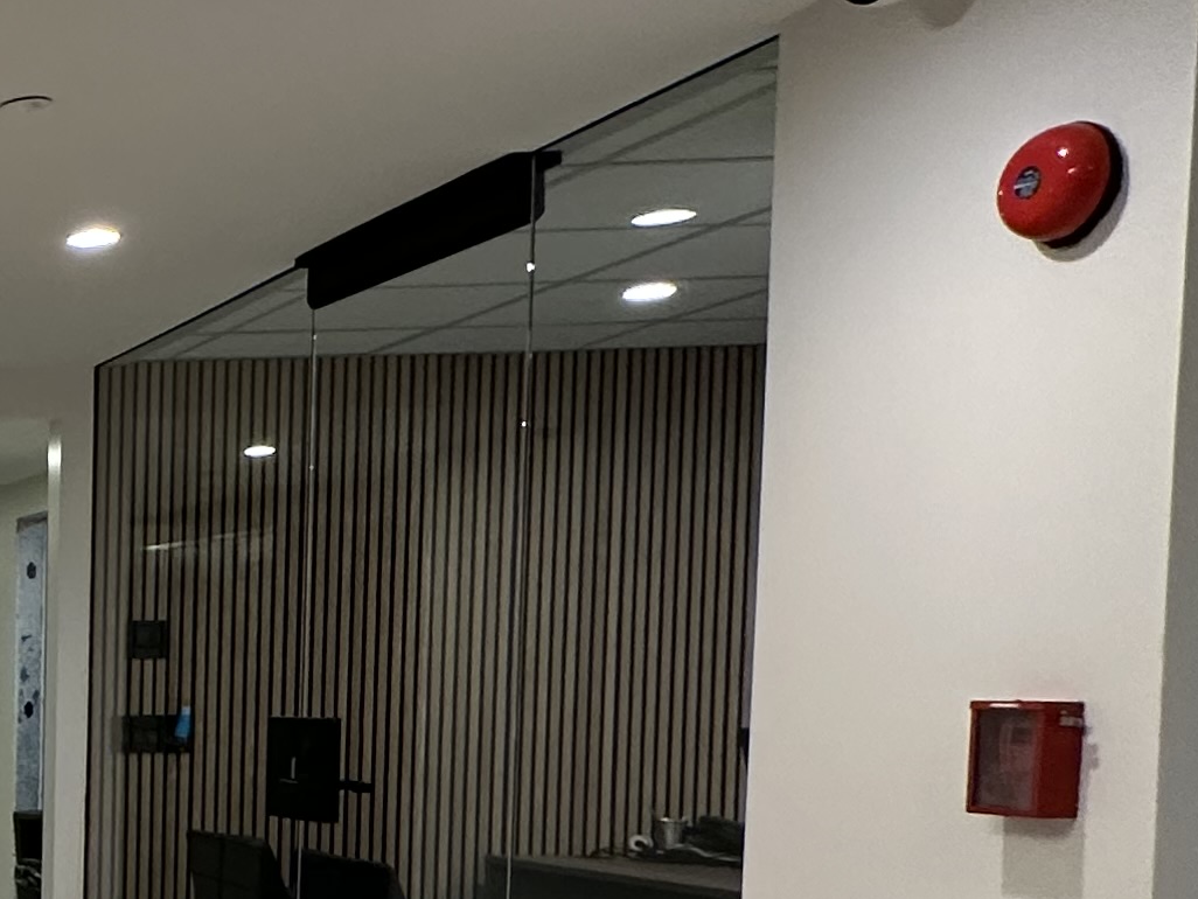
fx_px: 1904
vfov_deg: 25.8
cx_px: -831
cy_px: 793
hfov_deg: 23.2
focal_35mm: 55
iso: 160
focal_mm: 2.22
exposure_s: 1/60
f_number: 2.2
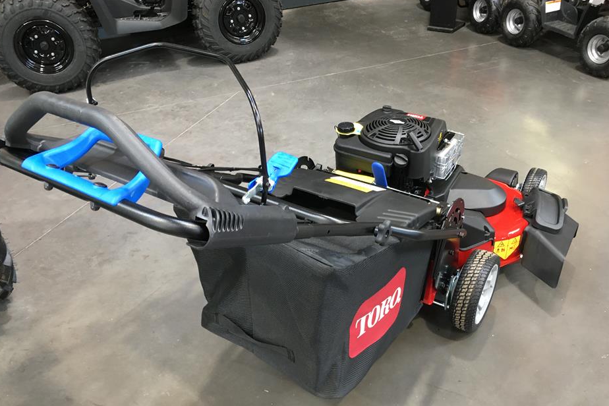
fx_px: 524
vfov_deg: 42.3
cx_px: 305
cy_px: 219
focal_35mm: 31
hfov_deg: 60.3
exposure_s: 1/33
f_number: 2.2
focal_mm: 4.15
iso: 125
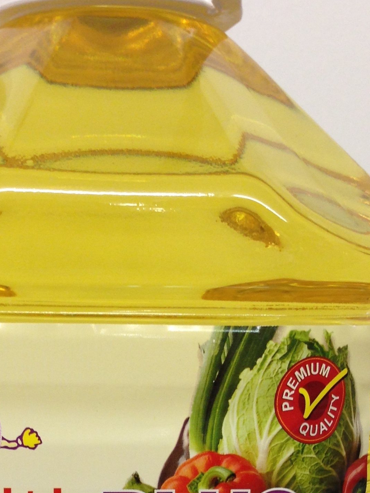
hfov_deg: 19.4
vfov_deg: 24.5
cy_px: 496
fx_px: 1083
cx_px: 141
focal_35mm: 76
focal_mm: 4.12
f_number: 2.4
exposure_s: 1/20
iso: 80
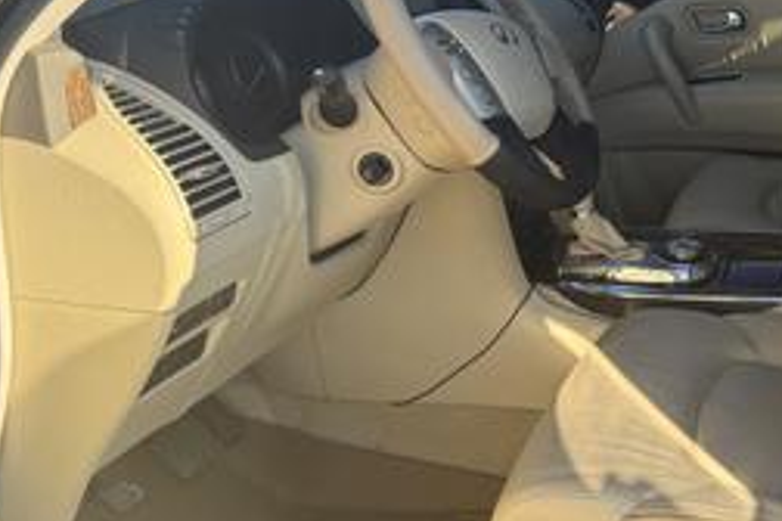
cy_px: 195
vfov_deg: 26.9
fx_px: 1086
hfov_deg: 37.3
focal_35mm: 50
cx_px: 686
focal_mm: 6.76
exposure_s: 1/772
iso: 100
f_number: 1.78
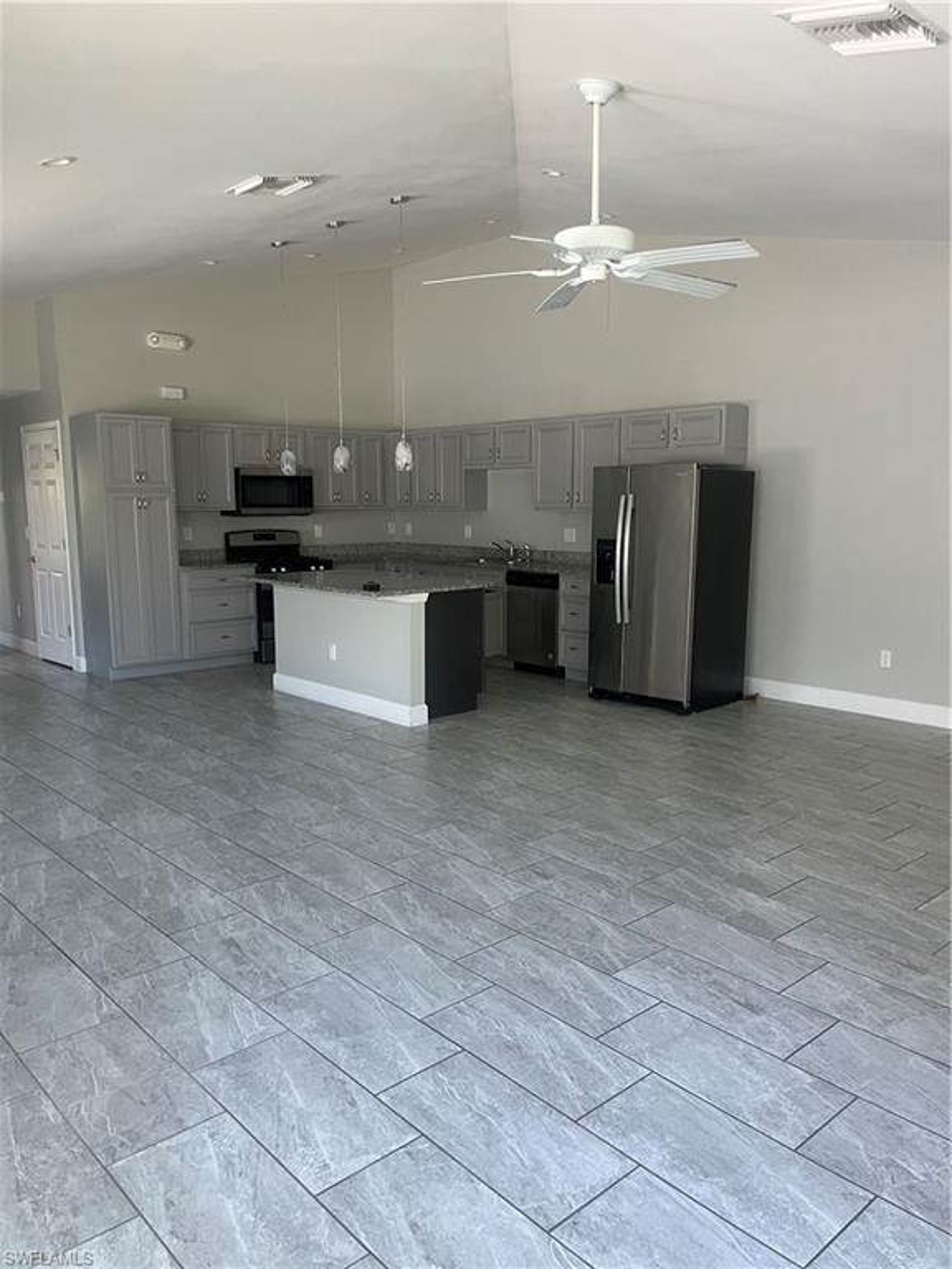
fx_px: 953
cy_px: 634
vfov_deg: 67.3
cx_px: 476
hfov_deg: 53.1
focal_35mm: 26
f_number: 1.6
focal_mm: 5.1
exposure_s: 1/94
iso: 125
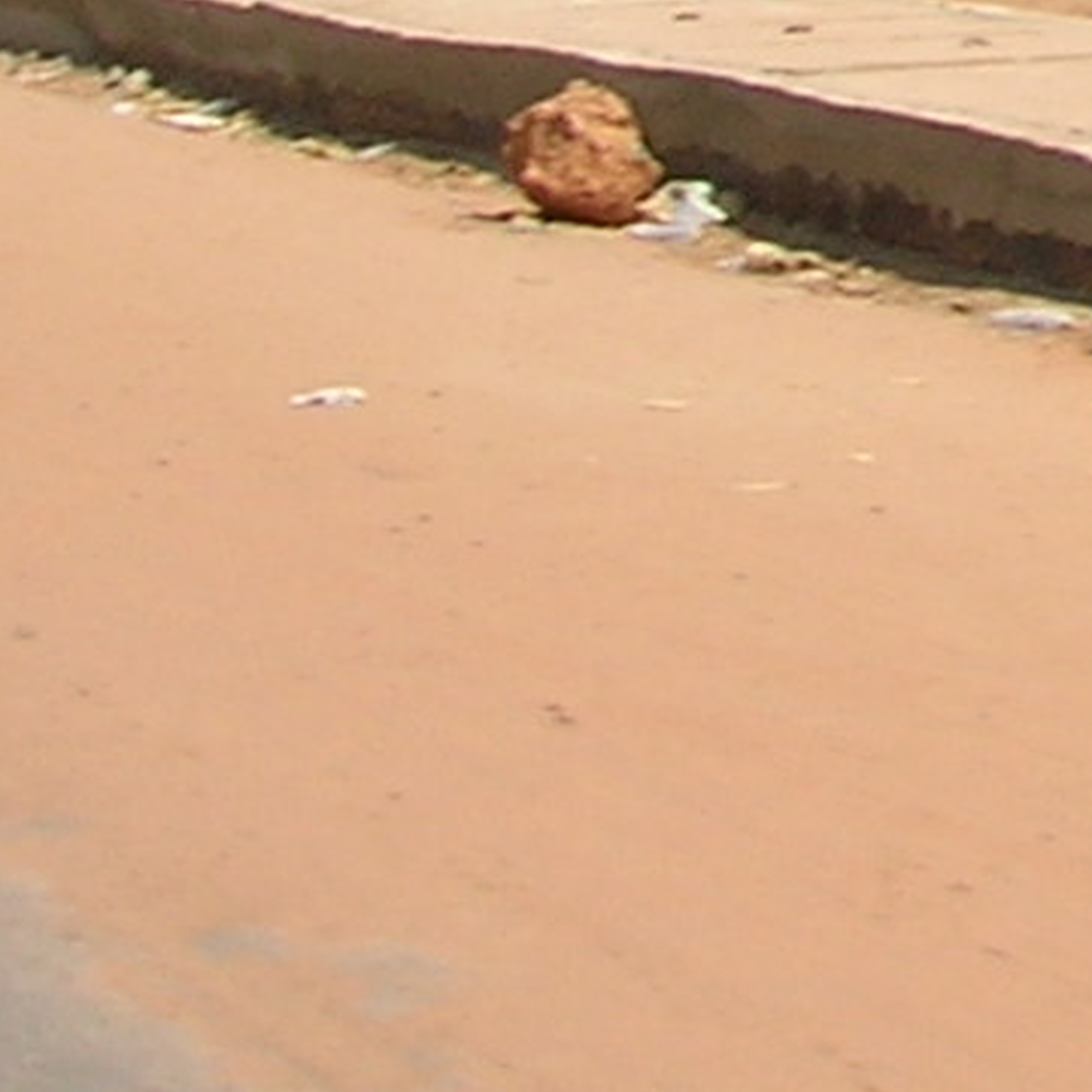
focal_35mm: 191
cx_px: 2812
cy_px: -1238
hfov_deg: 8.3
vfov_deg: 8.6
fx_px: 6817
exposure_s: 1/339
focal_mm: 5.7
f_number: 4.9
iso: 50
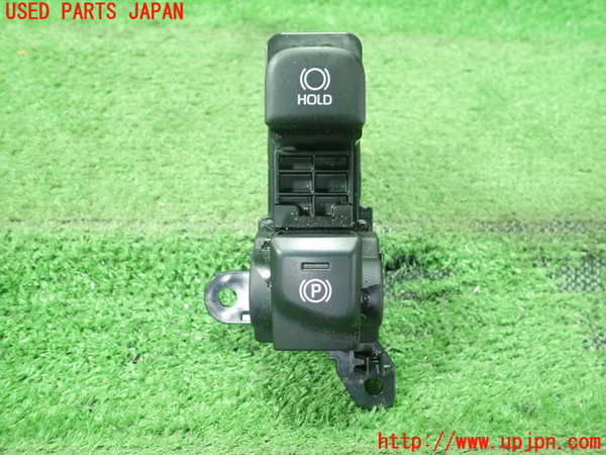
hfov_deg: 60.0
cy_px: 228
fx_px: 525
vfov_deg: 46.8
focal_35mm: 30
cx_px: 303
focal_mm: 5.5
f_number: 2.3
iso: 800
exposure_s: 1/100
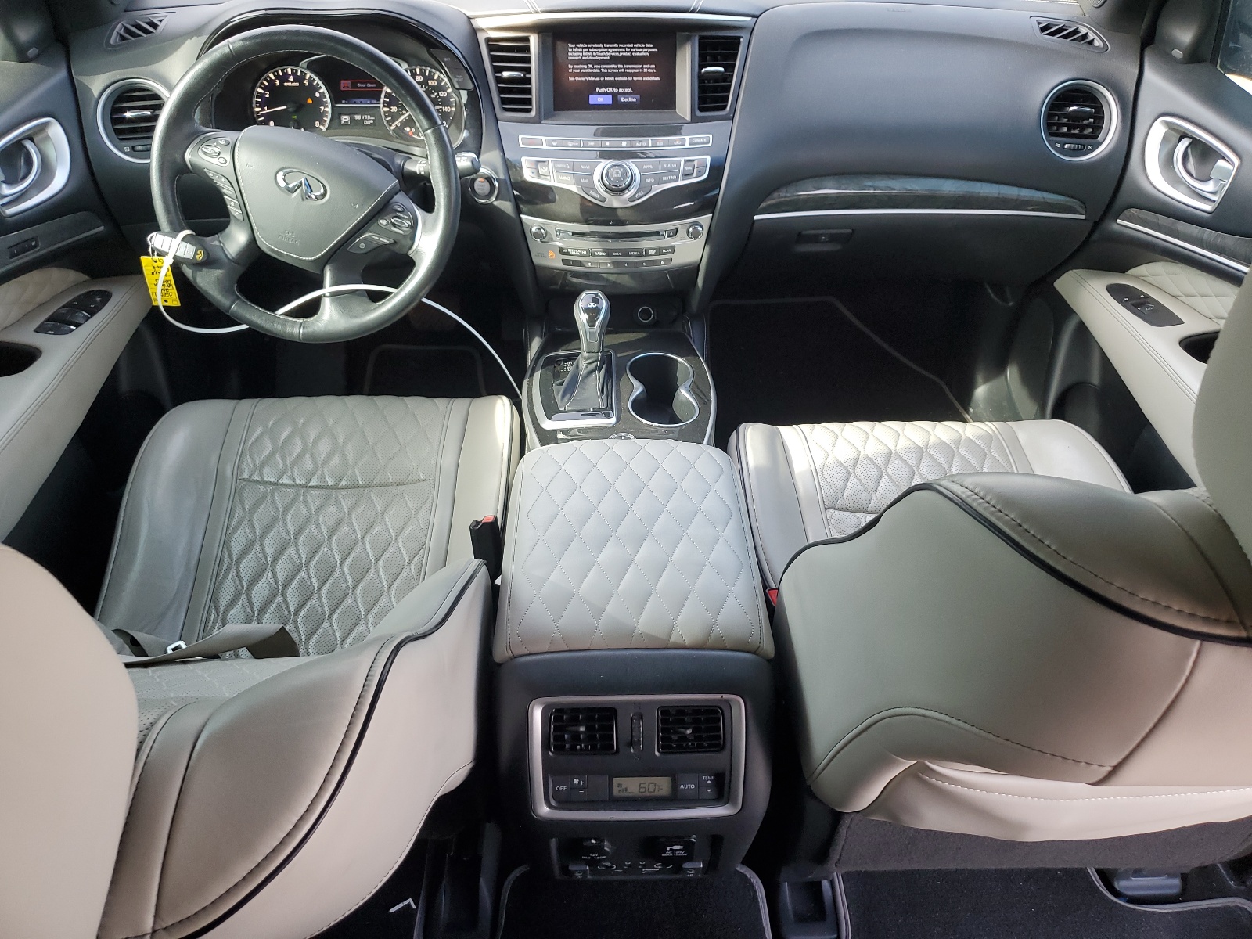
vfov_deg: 53.1
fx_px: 940
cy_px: 470
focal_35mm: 26
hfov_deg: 67.3
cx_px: 626
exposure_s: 1/120
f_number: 1.5
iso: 63
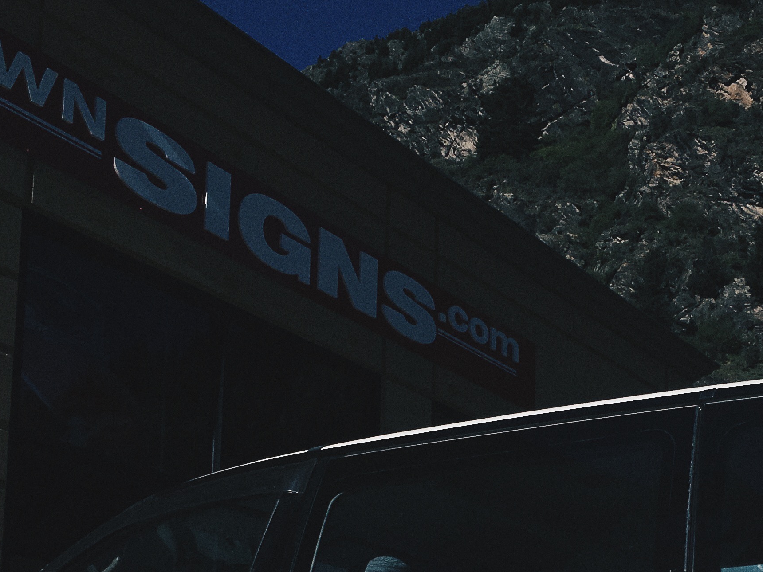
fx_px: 1499
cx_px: 535
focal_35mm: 68
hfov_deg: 28.3
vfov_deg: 20.6
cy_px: 619
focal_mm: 4.15
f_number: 2.2
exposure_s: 1/10989
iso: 25
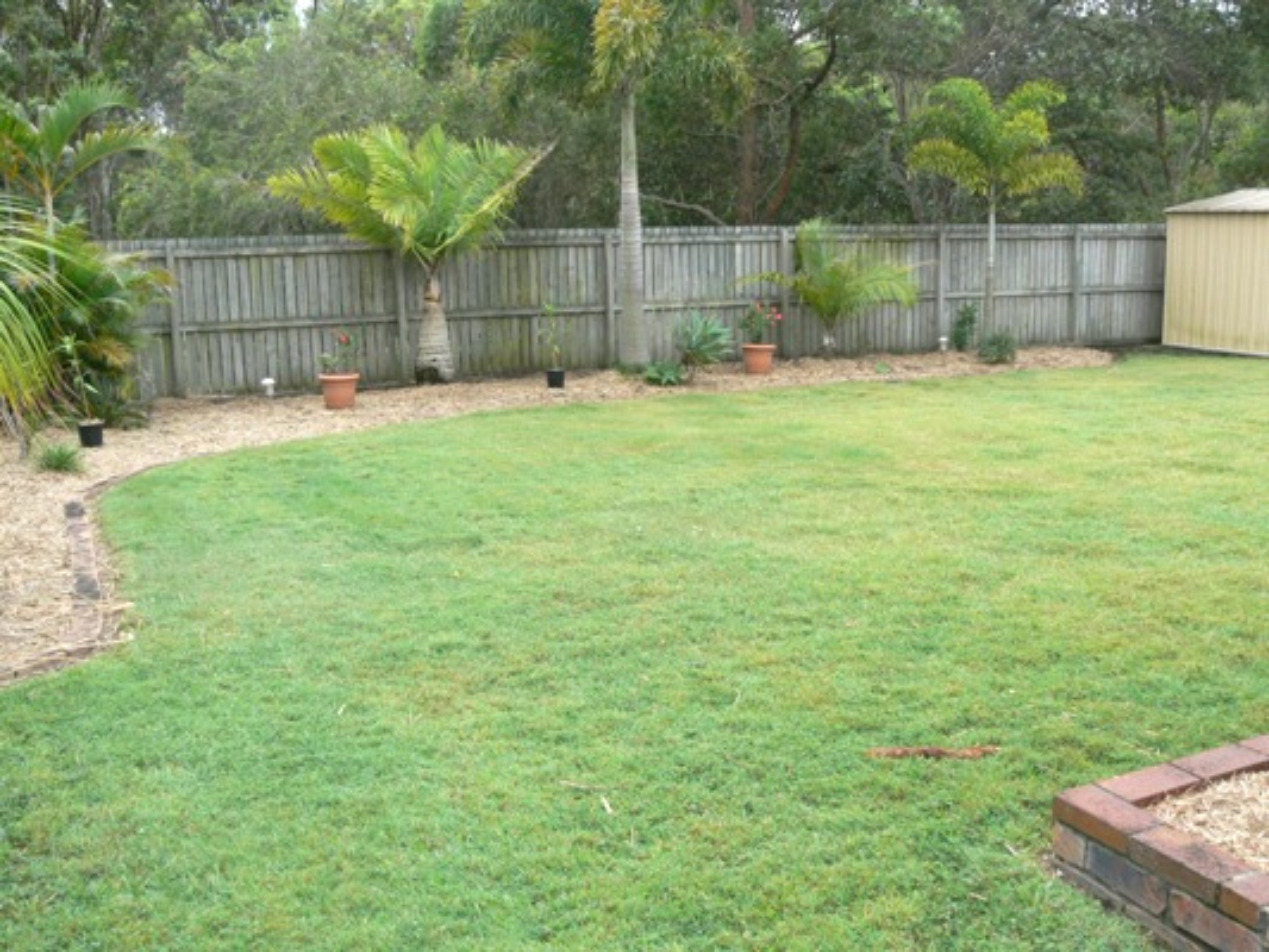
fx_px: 1320
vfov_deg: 39.7
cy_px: 476
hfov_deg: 51.3
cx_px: 634
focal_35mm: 36
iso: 200
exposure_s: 1/160
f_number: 5.6
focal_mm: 6
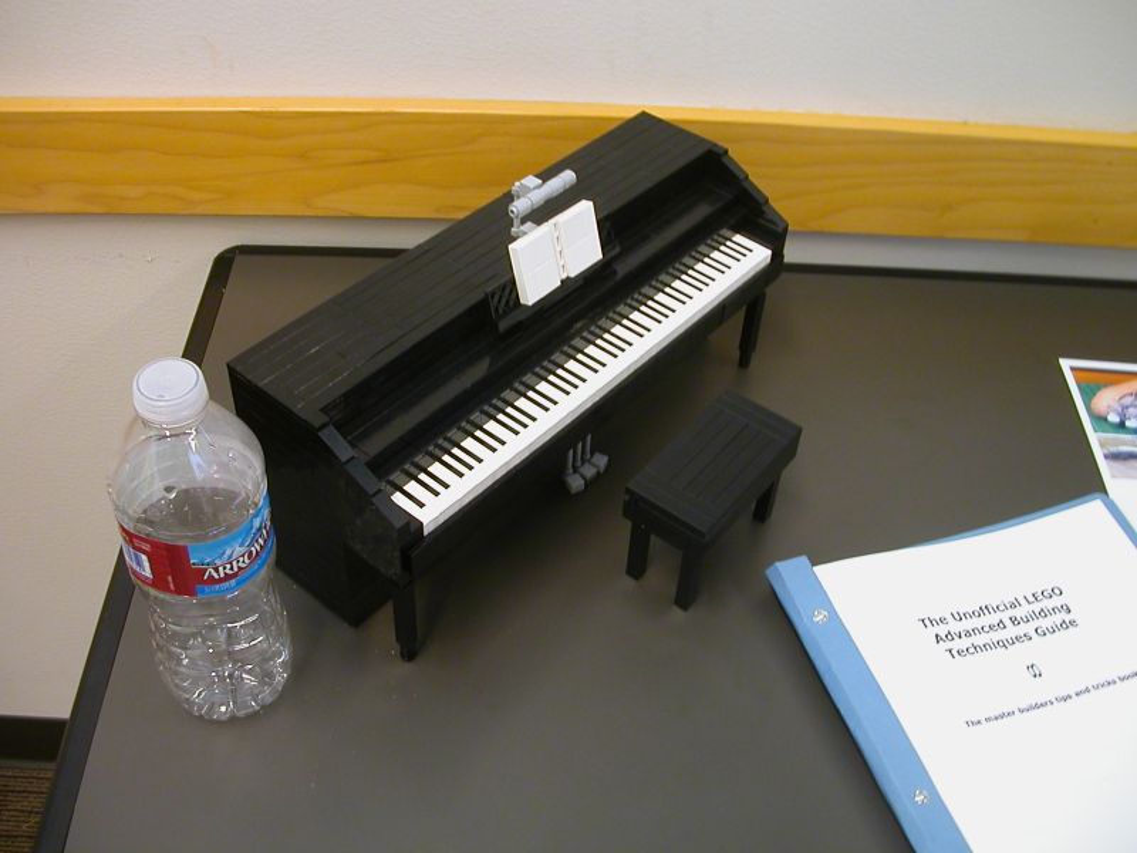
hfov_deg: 50.1
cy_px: 426
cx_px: 568
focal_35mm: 37
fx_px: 1215
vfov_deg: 38.7
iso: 100
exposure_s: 1/10.1
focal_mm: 5.6
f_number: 2.7
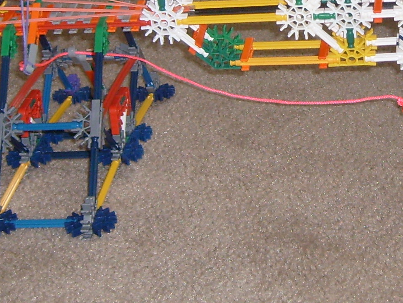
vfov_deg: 13.3
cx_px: 346
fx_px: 1281
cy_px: -2
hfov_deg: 17.7
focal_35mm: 110
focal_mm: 5.8
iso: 100
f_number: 2.8
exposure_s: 1/45
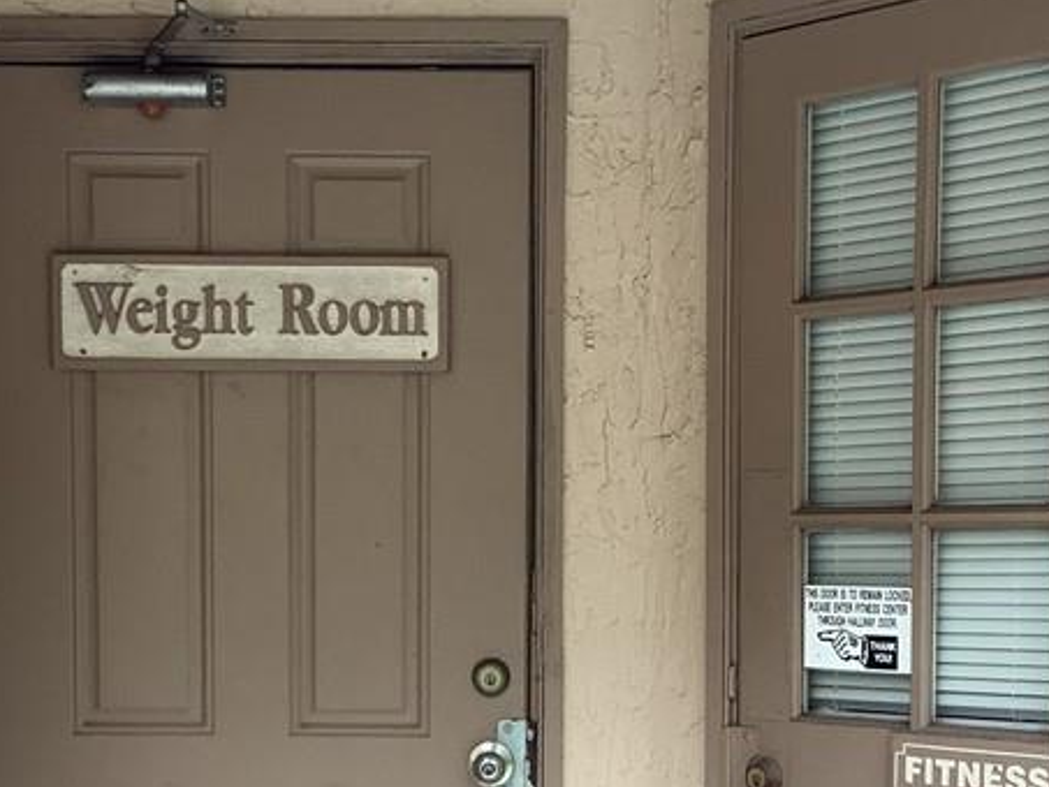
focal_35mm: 70
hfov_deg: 27.8
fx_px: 2122
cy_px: 685
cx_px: 579
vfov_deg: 20.7
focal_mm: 3.3
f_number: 2.4
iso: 25
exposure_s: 1/120
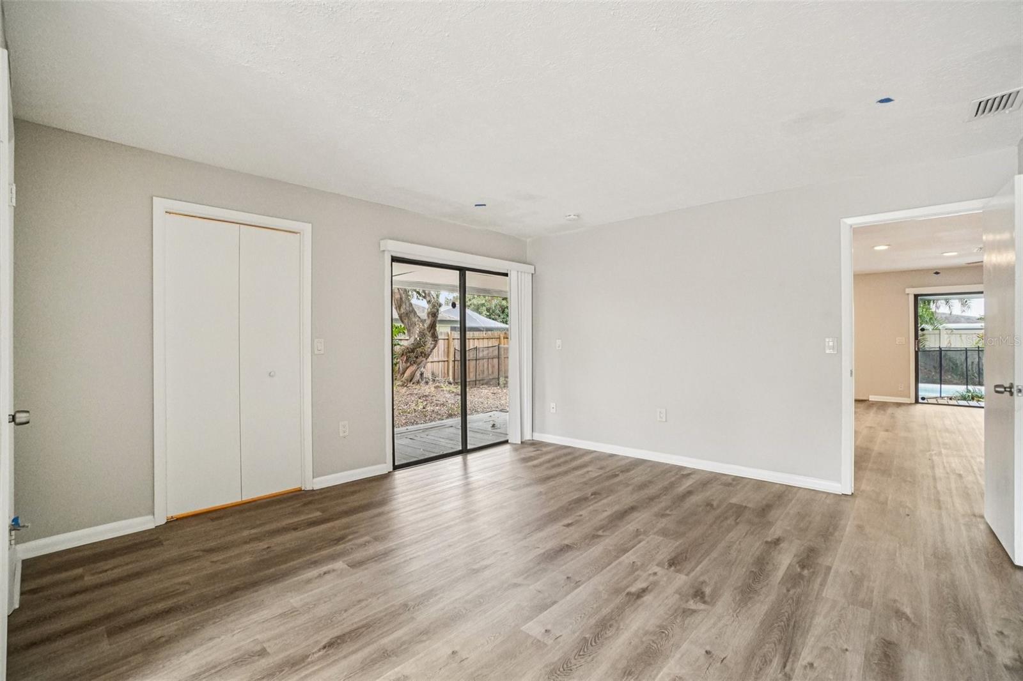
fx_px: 426
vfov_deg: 77.3
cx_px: 512
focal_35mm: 15
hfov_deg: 100.4
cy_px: 340
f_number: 8
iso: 1000
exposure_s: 1/30
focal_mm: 10
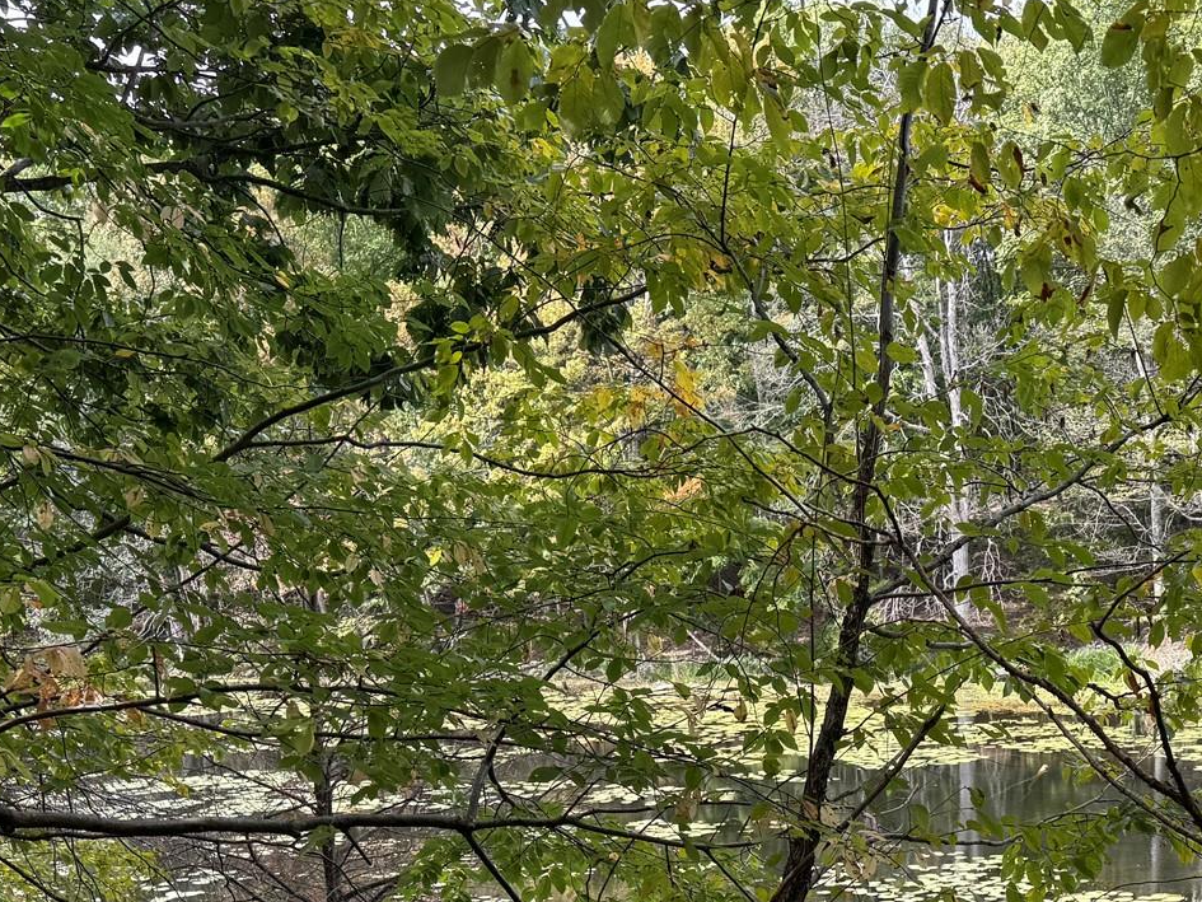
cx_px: 920
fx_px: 1806
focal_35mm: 52
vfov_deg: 26.5
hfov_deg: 35.9
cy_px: 902
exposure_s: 1/555
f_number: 1.78
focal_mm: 6.76
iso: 80
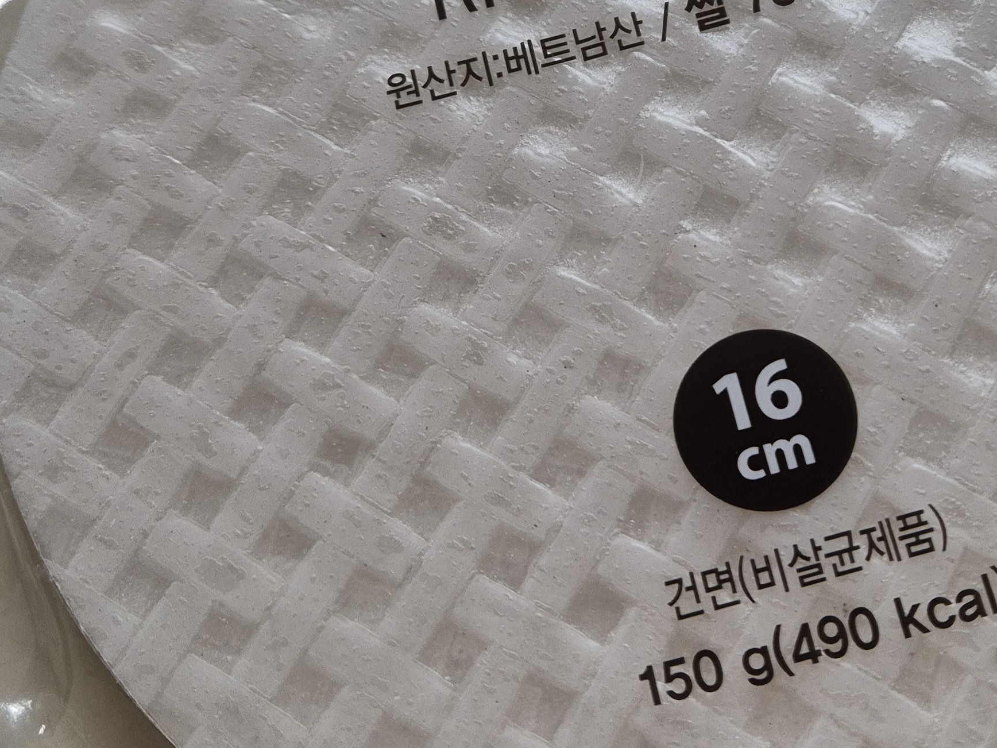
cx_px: 700
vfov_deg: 27.1
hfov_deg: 35.6
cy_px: 177
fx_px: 1526
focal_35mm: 53
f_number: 1.8
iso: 100
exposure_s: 1/120
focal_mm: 5.4
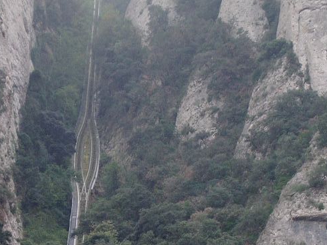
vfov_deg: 6.6
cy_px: 256
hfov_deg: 8.8
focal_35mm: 224
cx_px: 110
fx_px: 2117
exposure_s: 1/60
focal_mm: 17.4
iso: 100
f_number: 4.8
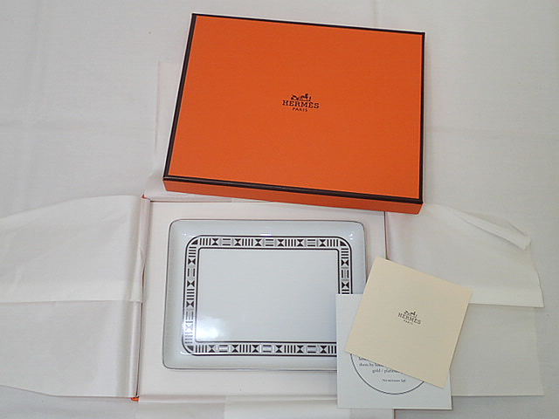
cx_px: 280
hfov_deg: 43.9
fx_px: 694
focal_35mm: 43
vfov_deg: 33.6
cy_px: 210
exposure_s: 1/80
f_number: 2.9
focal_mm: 7.86
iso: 200
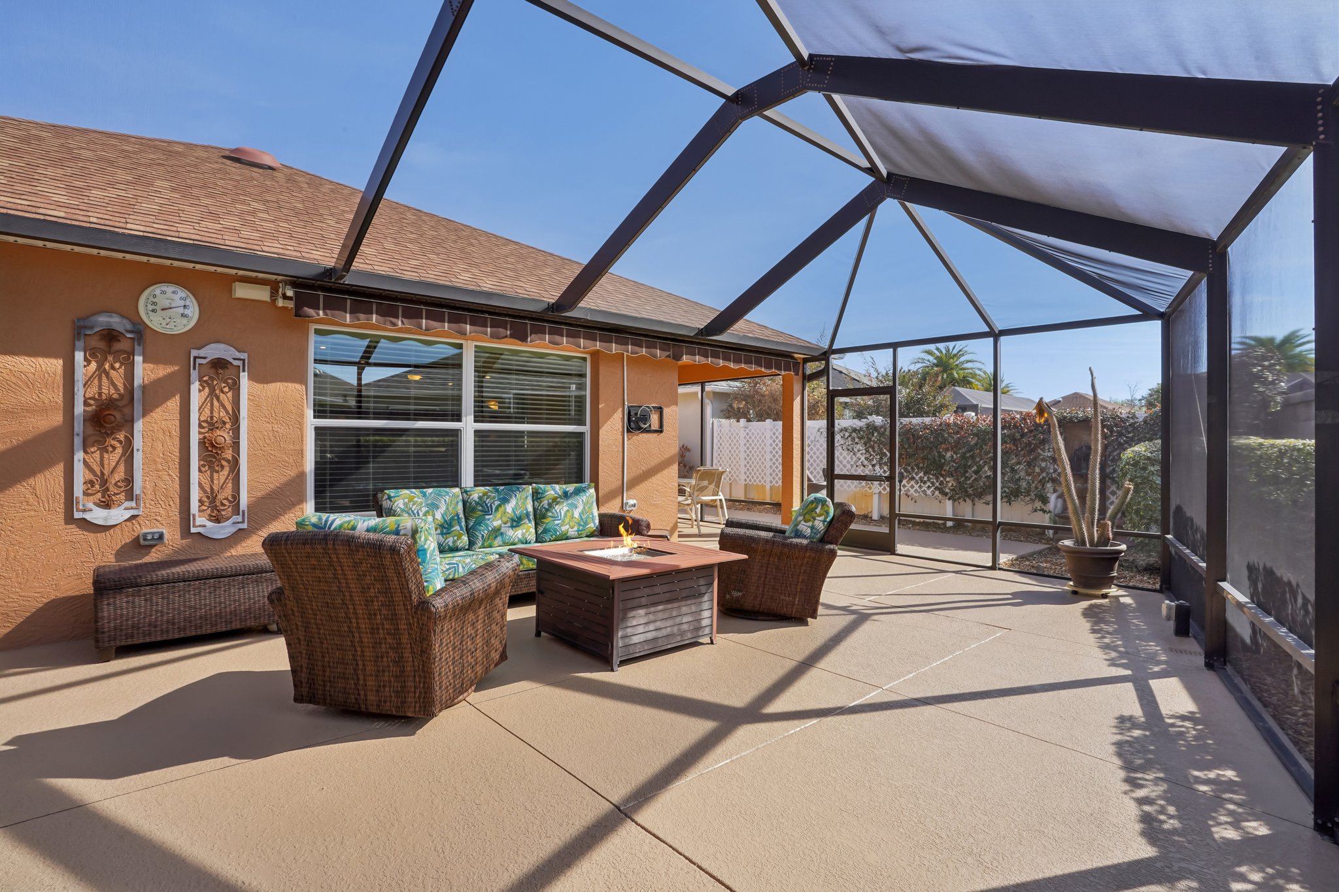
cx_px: 670
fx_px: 632
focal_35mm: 17
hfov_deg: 93.3
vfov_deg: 70.4
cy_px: 446
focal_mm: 17
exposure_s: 1/30
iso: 160
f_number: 18
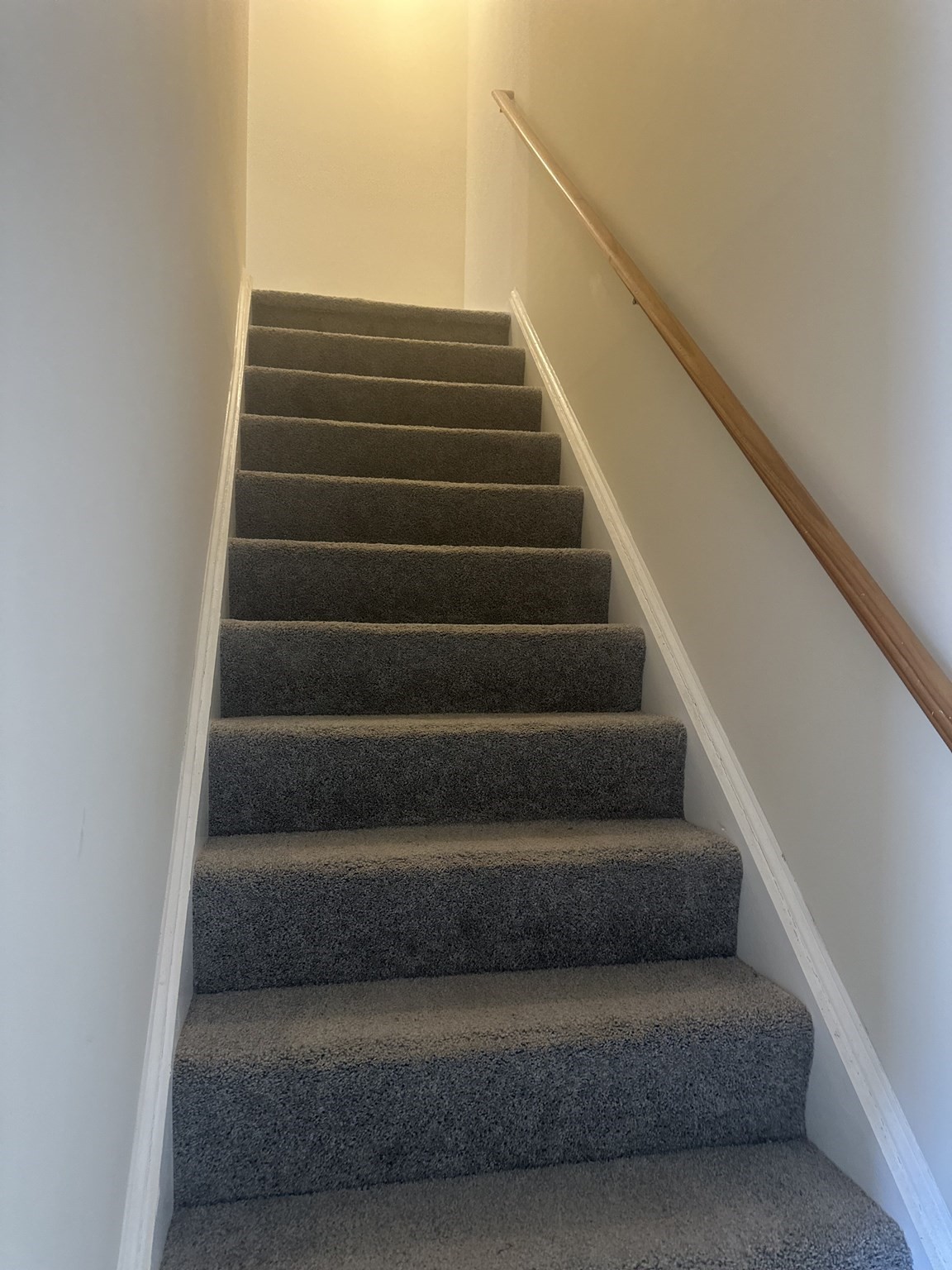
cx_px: 476
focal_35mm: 24
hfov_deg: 56.8
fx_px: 880
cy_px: 635
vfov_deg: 71.6
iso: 400
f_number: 1.78
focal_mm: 6.86
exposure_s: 1/60
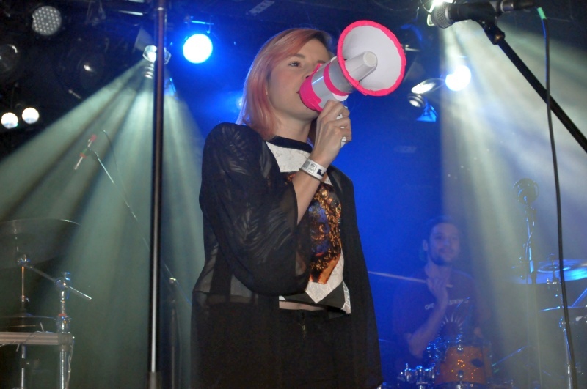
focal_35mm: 75
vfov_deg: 18.1
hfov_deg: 27.0
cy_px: 194
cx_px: 294
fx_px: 1221
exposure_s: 1/60
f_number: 5
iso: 3200
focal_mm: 50
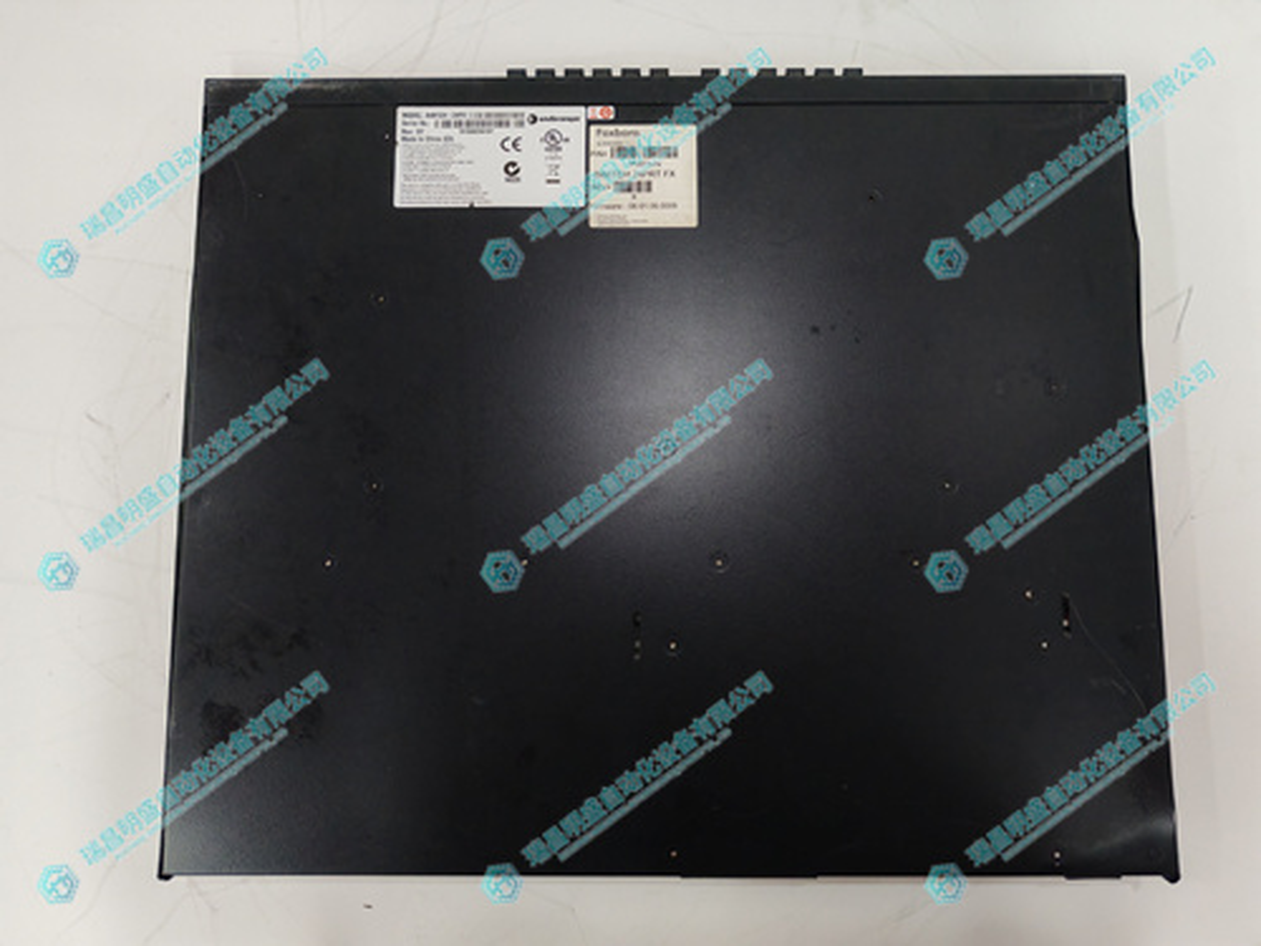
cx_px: 630
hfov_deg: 65.3
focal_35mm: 27
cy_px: 473
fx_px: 984
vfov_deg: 51.4
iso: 200
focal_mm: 5.52
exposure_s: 1/100
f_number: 1.95
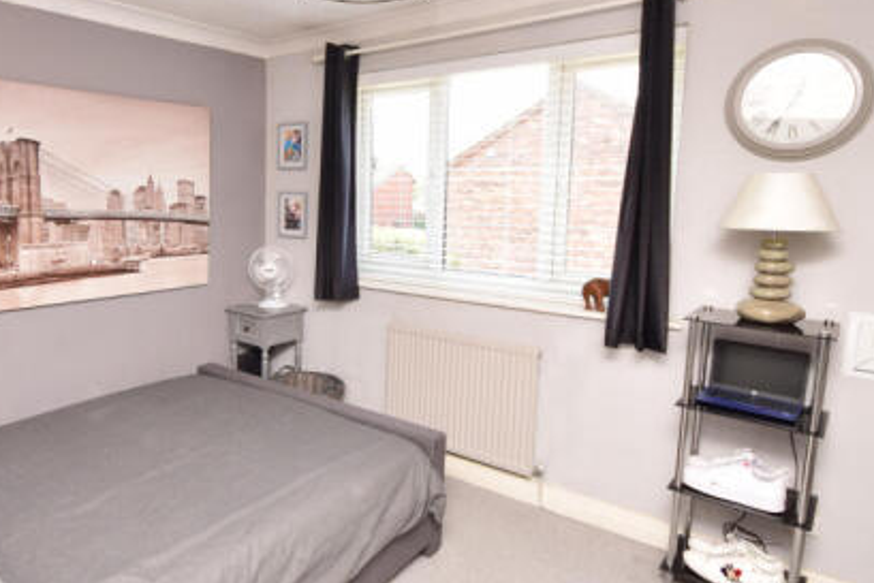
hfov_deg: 71.6
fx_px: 583
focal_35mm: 24
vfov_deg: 53.1
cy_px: 266
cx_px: 292
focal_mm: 10
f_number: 9
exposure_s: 1/60
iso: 400
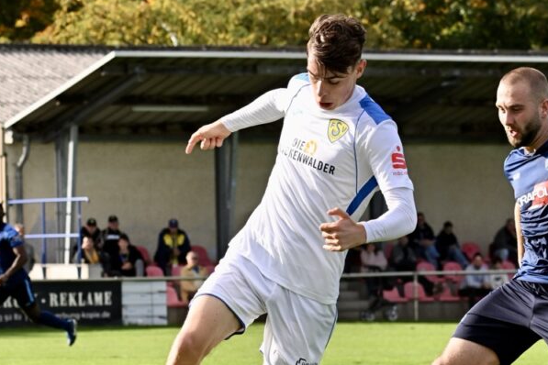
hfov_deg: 11.4
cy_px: 283
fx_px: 2740
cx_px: 427
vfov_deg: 7.6
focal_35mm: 180
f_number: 6.3
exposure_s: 1/1600
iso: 800
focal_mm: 105
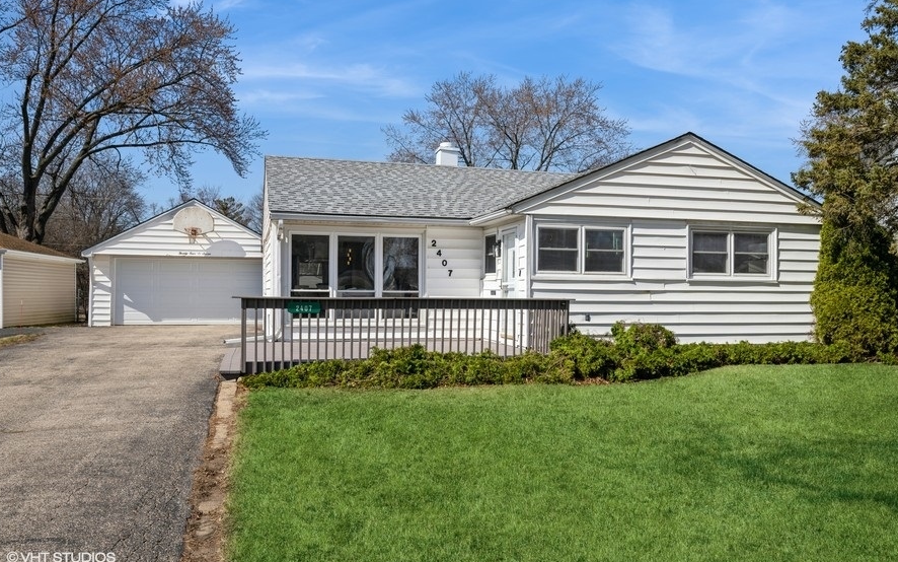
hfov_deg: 63.7
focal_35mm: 30
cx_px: 449
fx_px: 722
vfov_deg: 42.5
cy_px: 271
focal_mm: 28.5
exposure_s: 1/800
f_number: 9
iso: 200
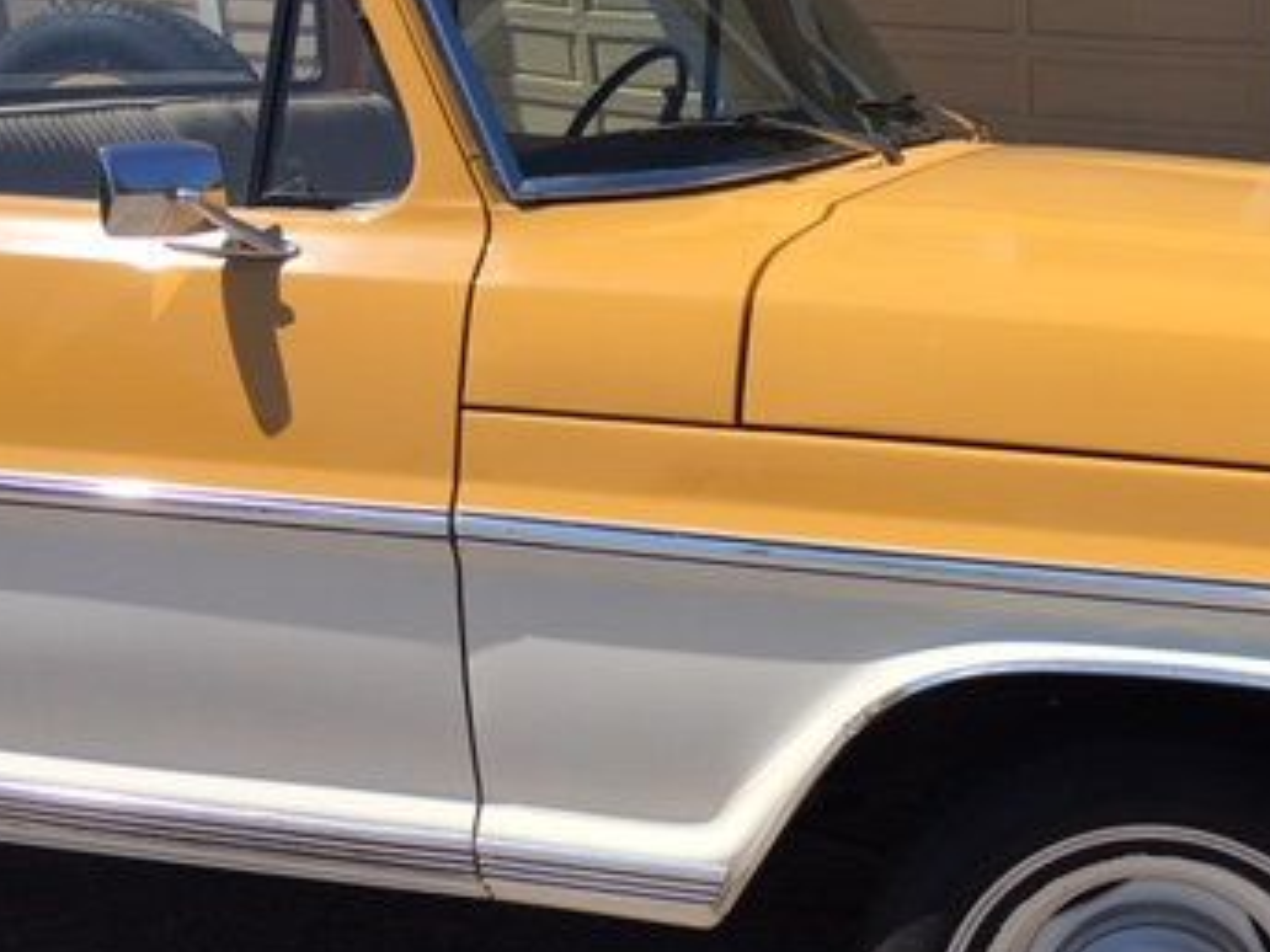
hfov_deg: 34.8
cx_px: 945
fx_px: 1981
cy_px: 380
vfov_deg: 27.0
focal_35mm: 54
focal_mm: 4.15
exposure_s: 1/1748
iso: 25
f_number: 2.2
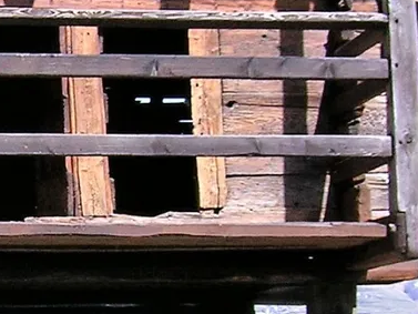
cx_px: -113
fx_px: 1739
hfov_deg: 13.3
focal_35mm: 144
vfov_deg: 10.3
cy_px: 190
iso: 50
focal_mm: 5.7
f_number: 4.9
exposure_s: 1/243
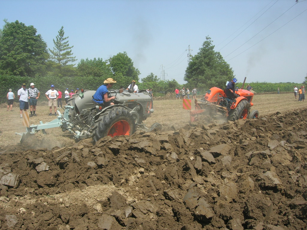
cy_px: 115
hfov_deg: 49.0
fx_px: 337
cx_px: 154
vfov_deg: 37.7
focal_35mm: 38
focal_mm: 7.8
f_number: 4.8
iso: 64
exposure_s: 1/493
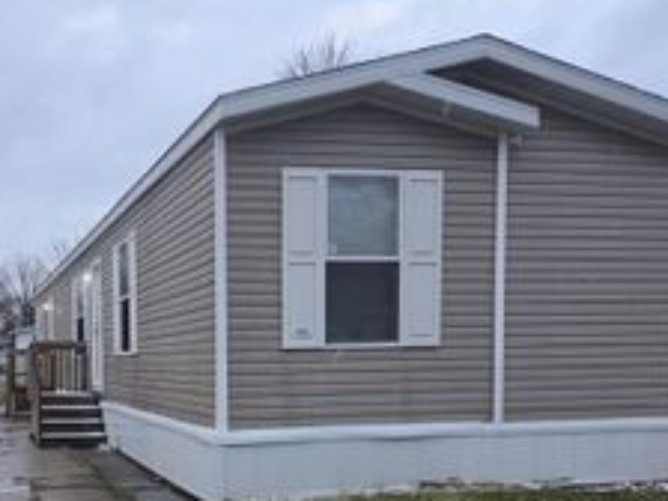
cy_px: 403
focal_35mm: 41
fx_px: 791
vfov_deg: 34.1
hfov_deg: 43.4
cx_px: 122
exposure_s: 1/191
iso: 25
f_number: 1.8
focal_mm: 5.4
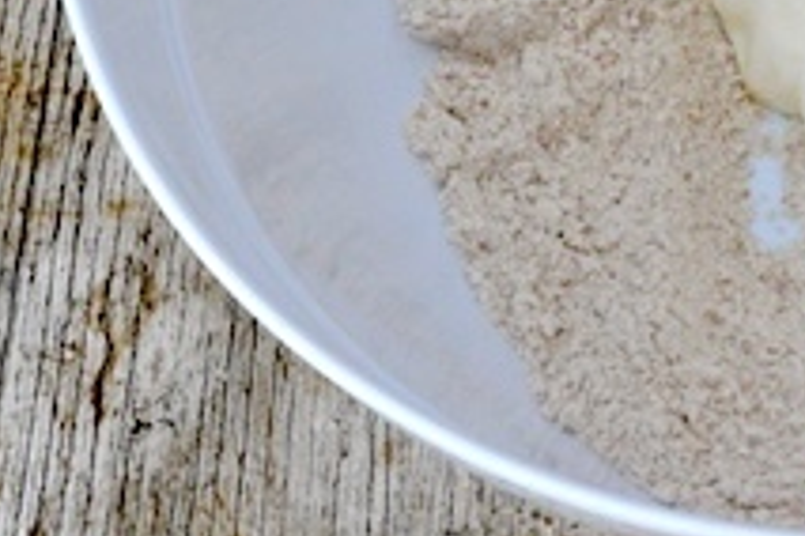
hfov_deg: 13.9
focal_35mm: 144
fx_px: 3220
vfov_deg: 9.4
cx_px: 922
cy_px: -162
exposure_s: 1/50
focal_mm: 32
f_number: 29
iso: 2200
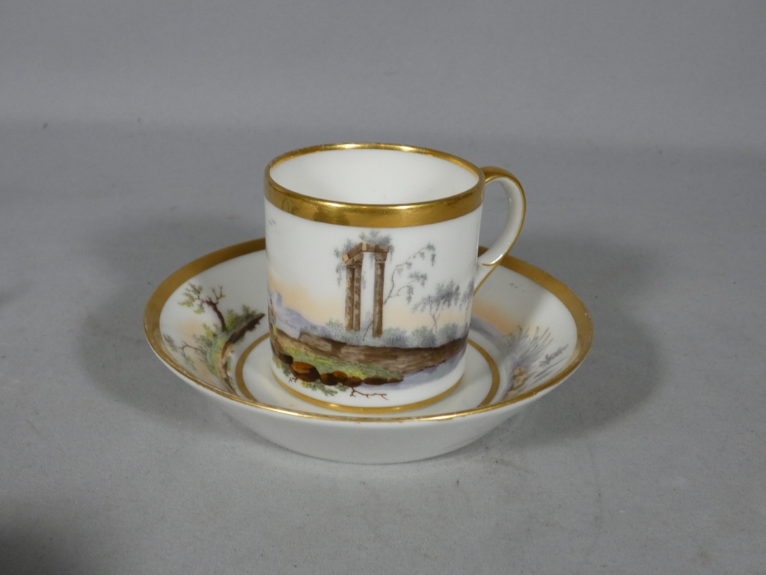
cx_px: 383
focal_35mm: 43
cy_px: 288
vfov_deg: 33.6
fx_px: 952
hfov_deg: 43.9
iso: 320
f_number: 3.7
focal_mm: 7.8
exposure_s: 1/125
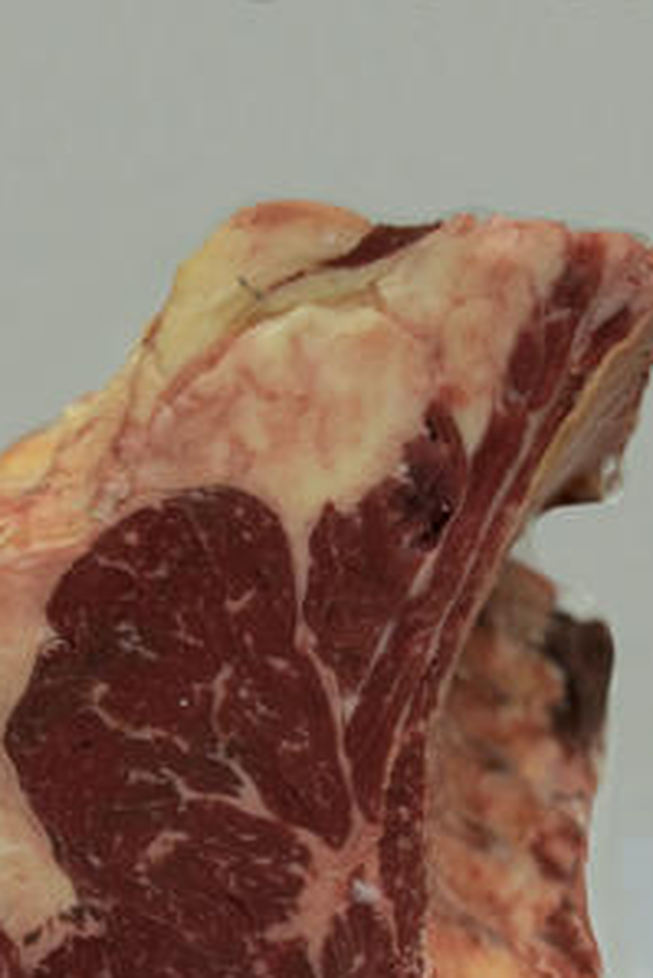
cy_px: 784
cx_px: 256
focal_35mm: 58
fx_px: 1576
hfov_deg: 23.4
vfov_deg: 33.5
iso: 720
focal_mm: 24
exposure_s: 1/60
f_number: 4
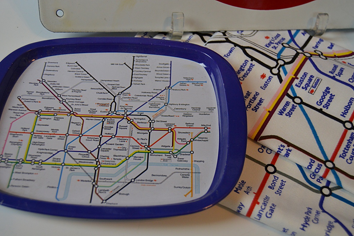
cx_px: 174
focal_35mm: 43
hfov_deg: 45.5
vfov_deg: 31.1
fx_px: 423
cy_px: 120
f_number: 4
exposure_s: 1/60
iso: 720
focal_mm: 28
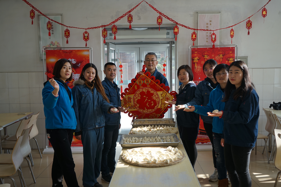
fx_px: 281
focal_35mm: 36
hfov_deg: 53.1
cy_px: 94
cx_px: 140
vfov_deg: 36.9
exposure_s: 1/60
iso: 100
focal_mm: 36
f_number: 4.5
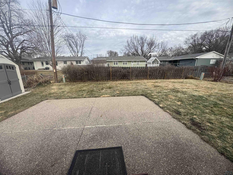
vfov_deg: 85.7
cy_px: 88
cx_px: 116
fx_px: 94
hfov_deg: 102.1
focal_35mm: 14
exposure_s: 1/318
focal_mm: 2.22
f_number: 2.2
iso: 40
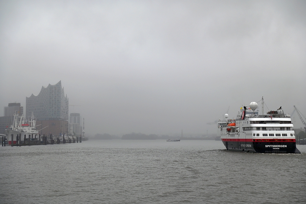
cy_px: 102
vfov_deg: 16.1
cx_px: 153
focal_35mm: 85
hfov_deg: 23.9
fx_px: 723
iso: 200
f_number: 5
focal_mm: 85
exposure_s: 1/500
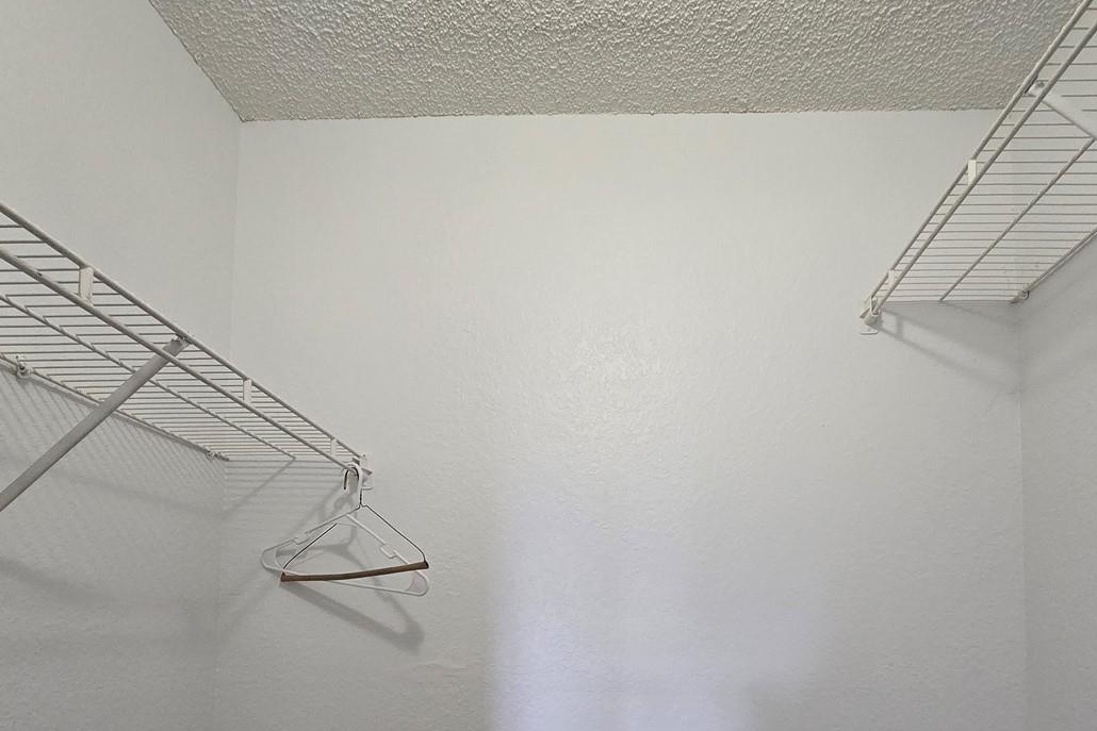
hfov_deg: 81.0
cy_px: 588
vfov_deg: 55.2
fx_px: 640
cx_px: 596
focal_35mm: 21
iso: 250
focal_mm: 2.2
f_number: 2.2
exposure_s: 1/60
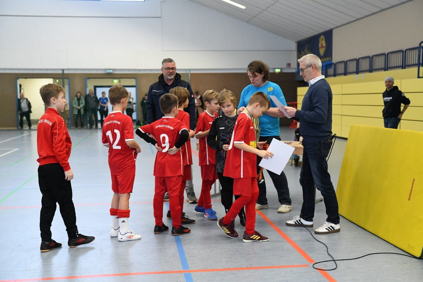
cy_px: 141
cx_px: 212
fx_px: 587
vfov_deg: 27.0
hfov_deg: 39.6
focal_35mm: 50
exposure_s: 1/1000
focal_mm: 50
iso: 8000
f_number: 2.8
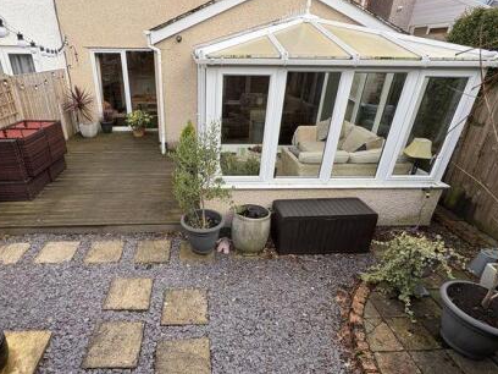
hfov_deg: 81.0
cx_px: 204
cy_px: 194
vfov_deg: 66.0
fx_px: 288
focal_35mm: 20
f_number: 2.2
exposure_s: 1/202
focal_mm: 2.22
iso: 40
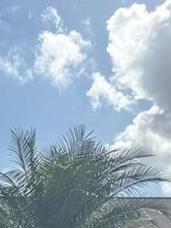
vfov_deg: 13.6
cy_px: 461
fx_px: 809
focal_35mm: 123
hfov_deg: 10.3
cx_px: -256
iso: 80
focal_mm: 6.76
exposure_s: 1/4310
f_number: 1.78
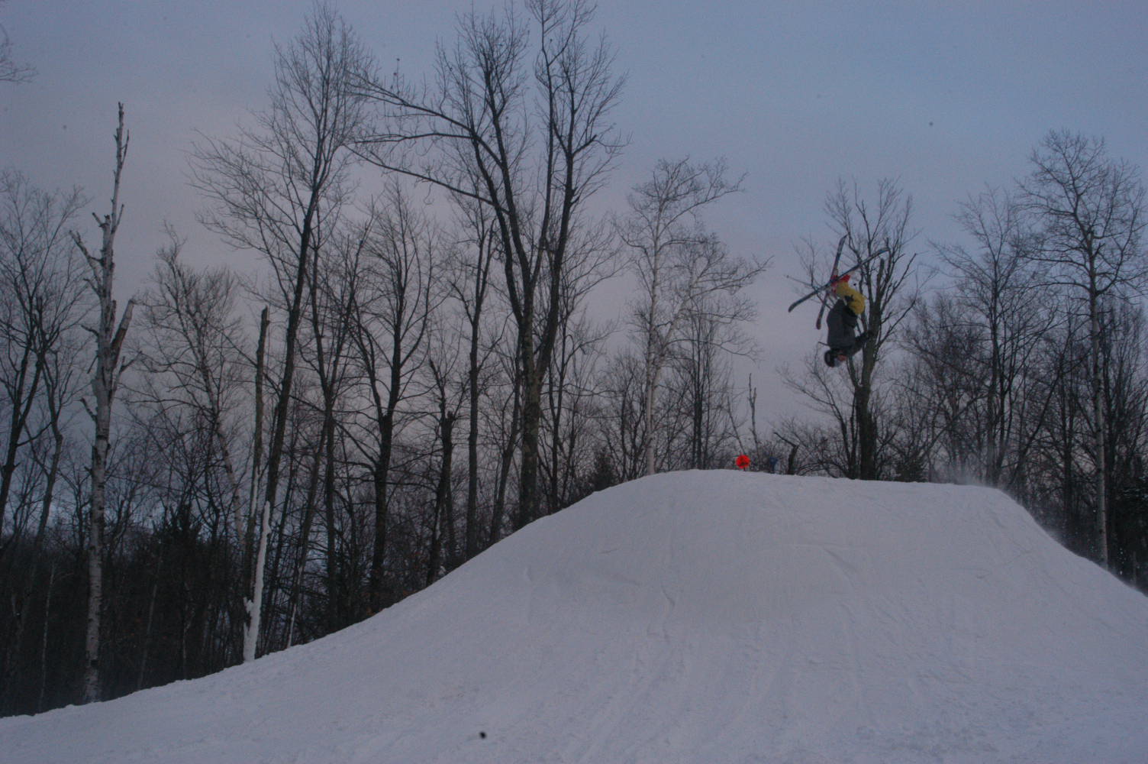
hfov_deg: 46.4
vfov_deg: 31.8
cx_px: 574
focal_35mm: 42
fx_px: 1338
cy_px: 382
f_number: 16
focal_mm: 28
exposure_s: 1/160
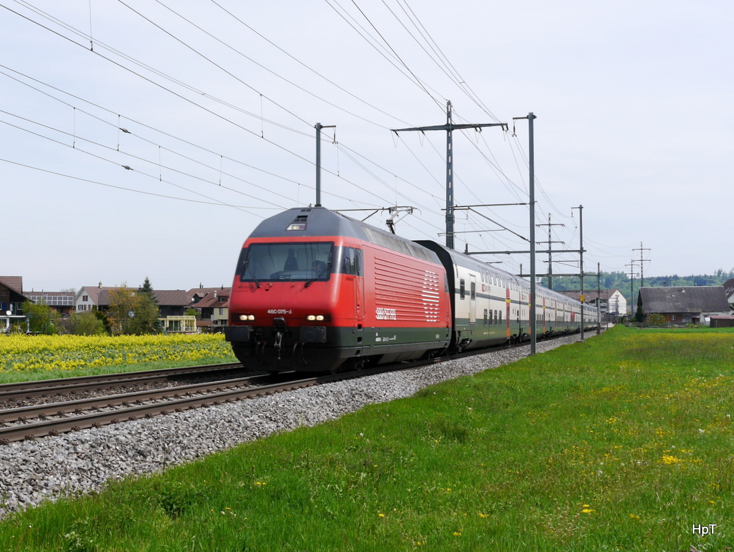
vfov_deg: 39.7
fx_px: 764
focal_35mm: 36
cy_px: 276
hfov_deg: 51.3
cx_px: 367
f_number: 8
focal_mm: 18
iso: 160
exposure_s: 1/320
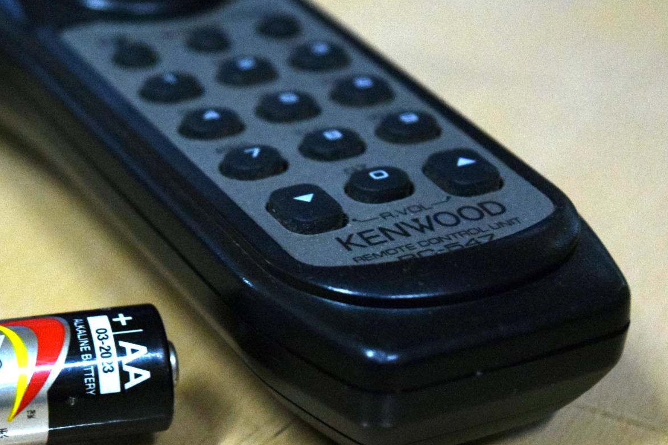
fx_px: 2282
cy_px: 201
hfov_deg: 16.5
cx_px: 114
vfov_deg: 11.1
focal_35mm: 123
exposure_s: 1/40
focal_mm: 48
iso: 3200
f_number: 5.3
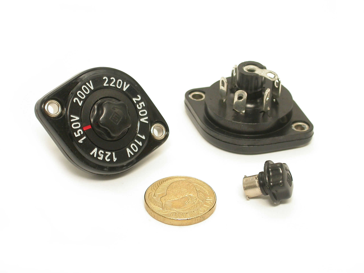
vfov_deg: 9.6
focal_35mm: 154
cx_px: 182
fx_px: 1619
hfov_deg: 12.8
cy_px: 136
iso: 100
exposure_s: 1/20.8
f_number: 5.1
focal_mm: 32
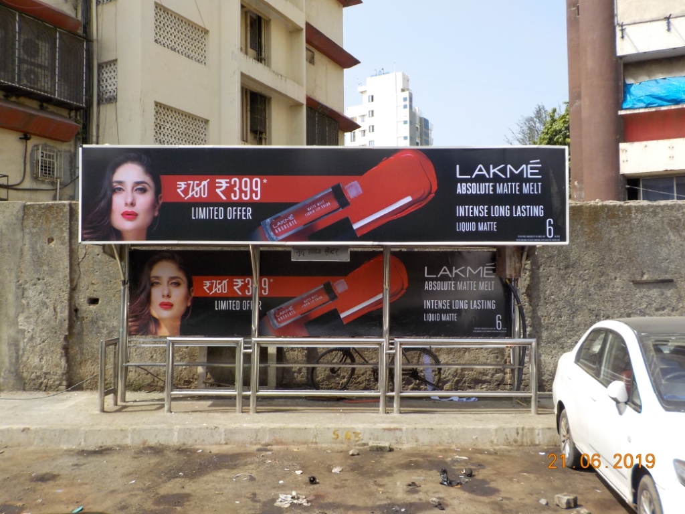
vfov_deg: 46.8
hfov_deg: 60.0
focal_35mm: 30
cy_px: 257
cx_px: 342
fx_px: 594
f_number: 3.3
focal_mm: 4.1
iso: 125
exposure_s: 1/800
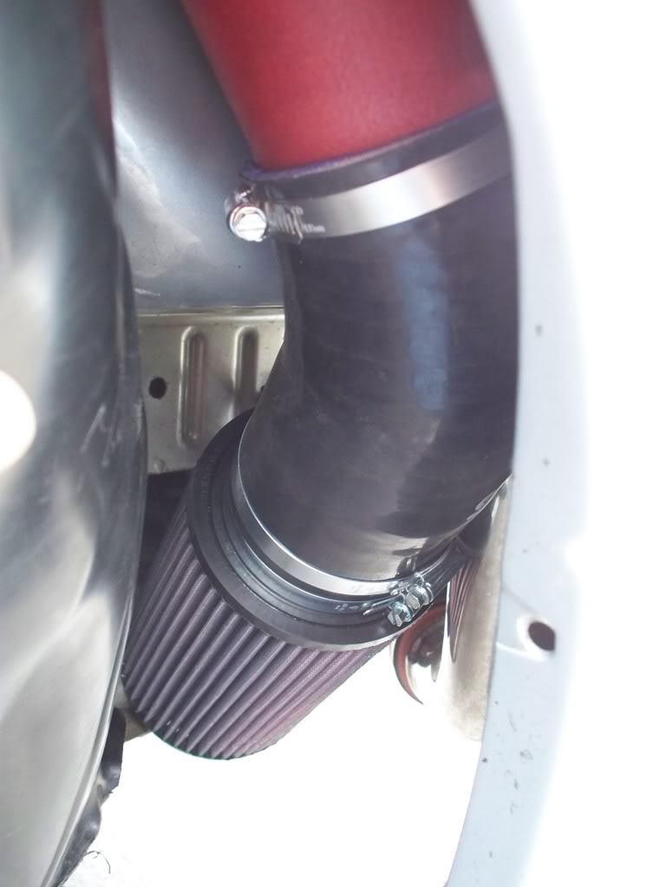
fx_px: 924
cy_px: 444
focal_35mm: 36
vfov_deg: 51.4
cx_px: 333
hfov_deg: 39.7
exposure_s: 1/60
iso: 400
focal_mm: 7.54
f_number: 2.8
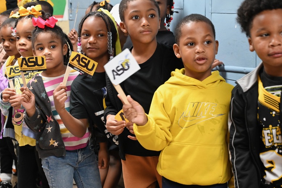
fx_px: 556
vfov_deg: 19.2
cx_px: 110
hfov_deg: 28.4
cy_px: 98
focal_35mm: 71
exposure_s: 1/80
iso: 3200
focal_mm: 54
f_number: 4
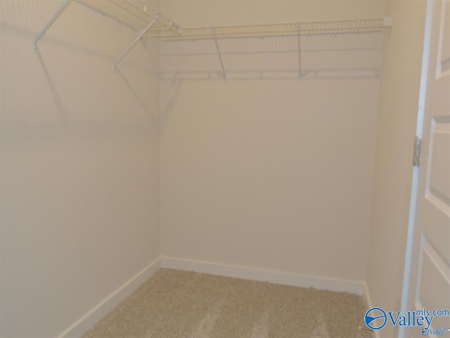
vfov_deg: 49.7
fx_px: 364
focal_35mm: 28
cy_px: 169
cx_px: 225
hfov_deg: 63.4
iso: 400
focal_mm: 4.9
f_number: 3.1
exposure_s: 1/40
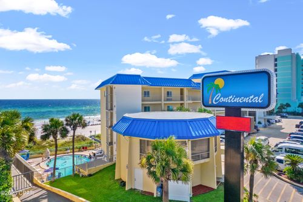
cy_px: 101
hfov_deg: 78.6
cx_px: 152
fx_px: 185
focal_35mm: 22
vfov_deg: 57.2
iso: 100
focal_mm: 8.38
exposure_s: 1/2500
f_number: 2.8
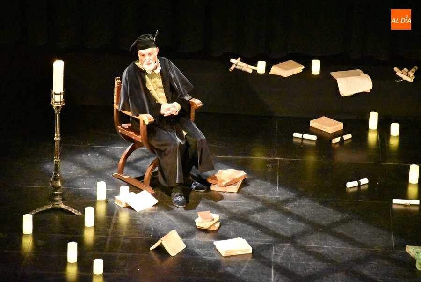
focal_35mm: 174
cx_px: 210
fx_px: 2037
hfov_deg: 11.8
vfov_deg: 7.9
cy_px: 141
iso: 22800
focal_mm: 116
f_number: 5.6
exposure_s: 1/125
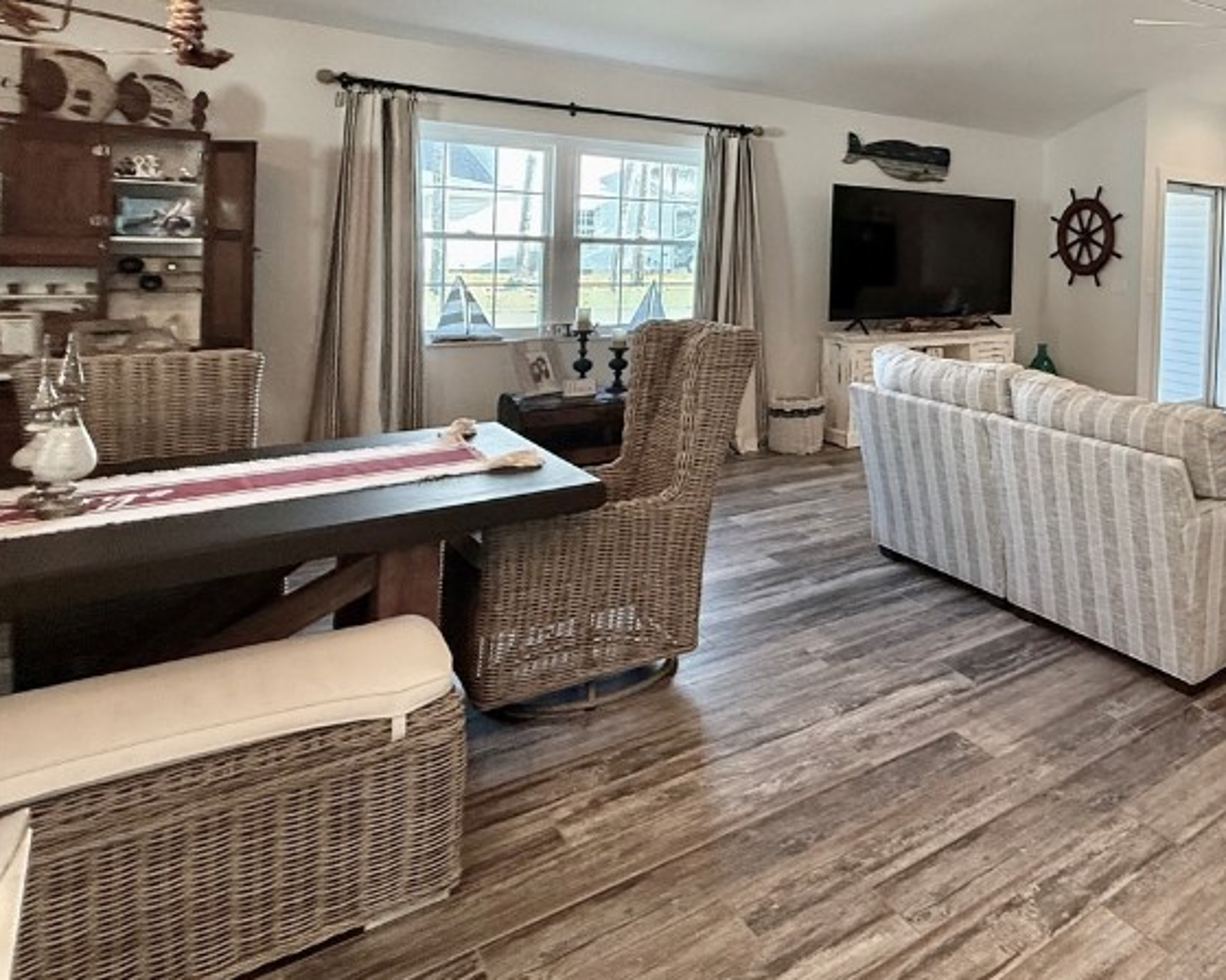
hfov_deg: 58.0
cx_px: 1112
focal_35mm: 25
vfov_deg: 54.5
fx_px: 907
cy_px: 262
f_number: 2.2
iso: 400
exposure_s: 1/120
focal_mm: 2.22
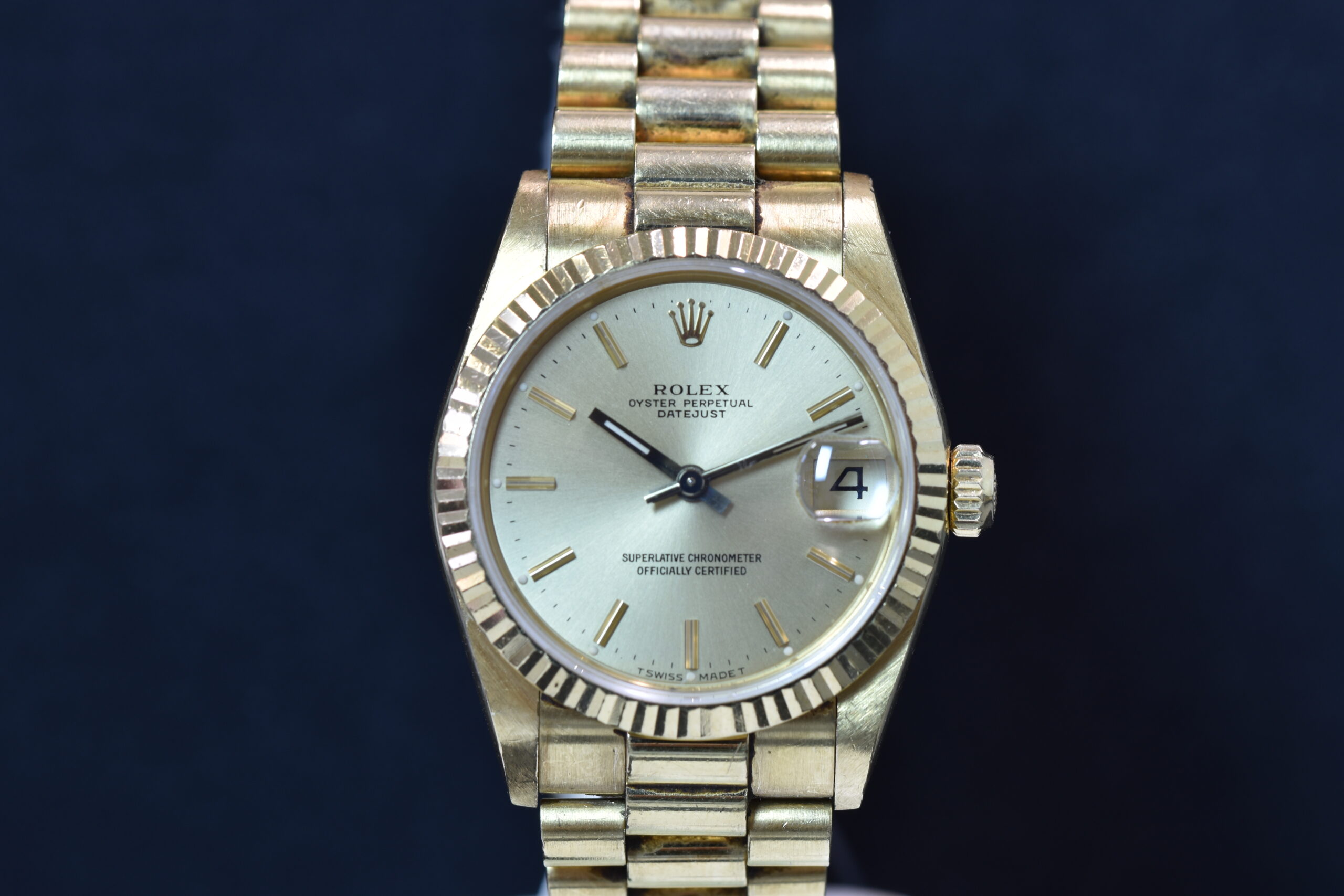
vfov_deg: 10.2
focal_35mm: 135
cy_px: 448
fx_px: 5040
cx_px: 672
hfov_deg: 15.2
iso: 100
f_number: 8
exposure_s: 1/5
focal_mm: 90
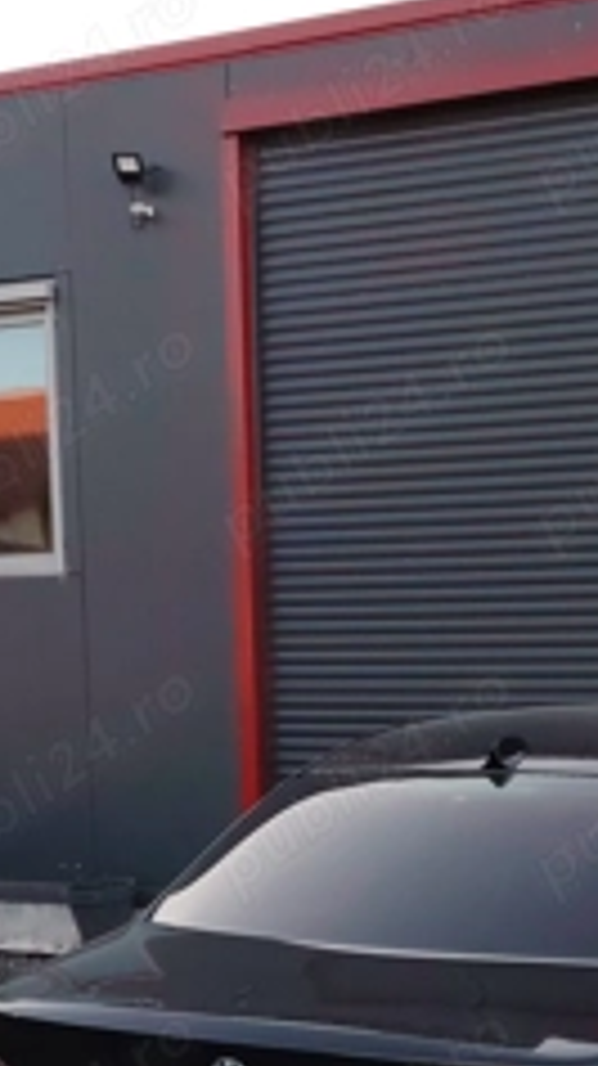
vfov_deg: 35.4
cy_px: 855
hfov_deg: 20.7
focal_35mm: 57
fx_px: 1610
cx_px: 522
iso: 100
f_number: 1.75
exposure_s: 1/198
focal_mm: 5.25
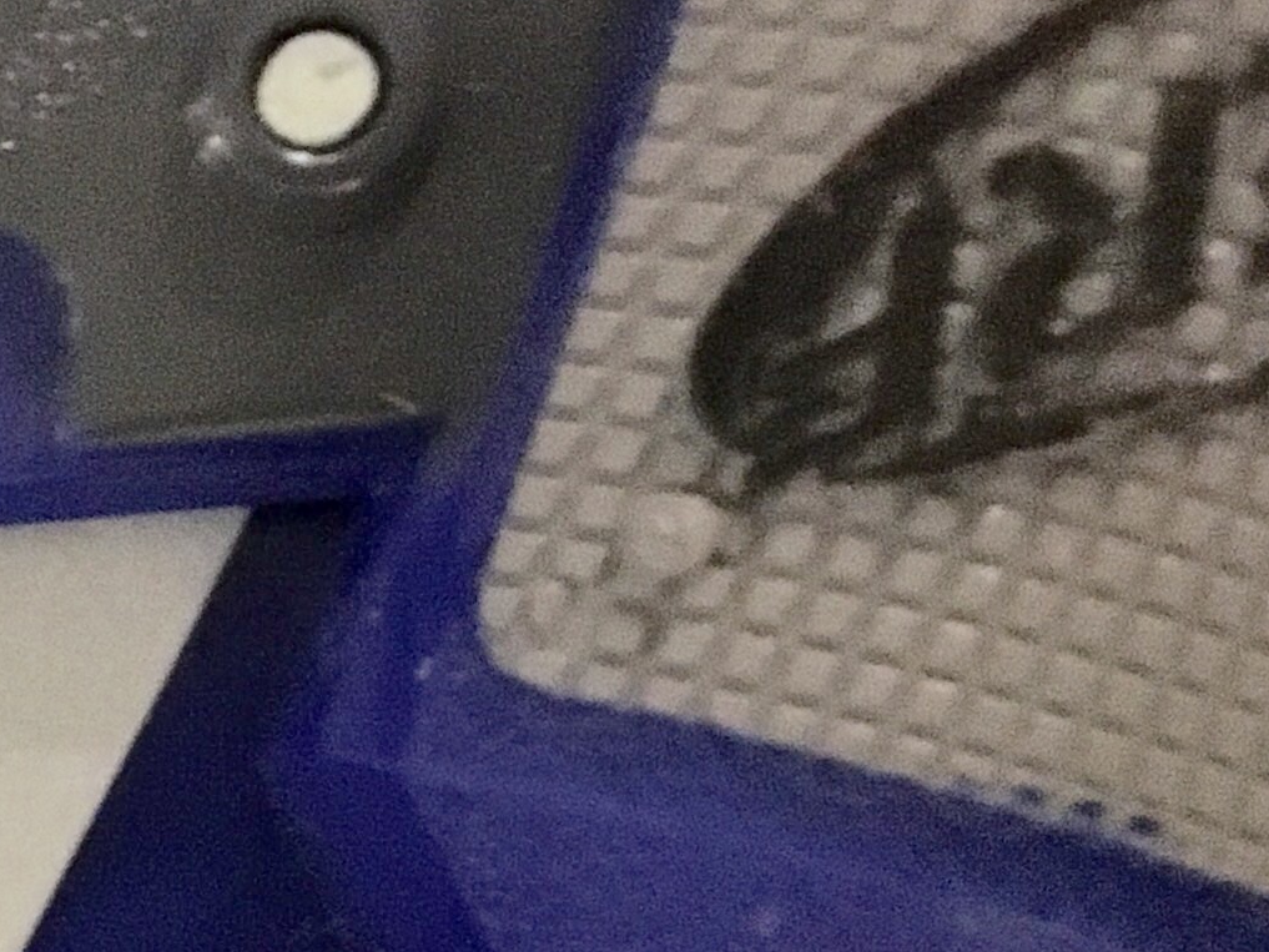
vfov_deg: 11.9
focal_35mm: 115
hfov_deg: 14.9
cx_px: -1024
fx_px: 4216
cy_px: 1723
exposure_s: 1/15
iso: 400
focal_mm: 4.15
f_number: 2.2
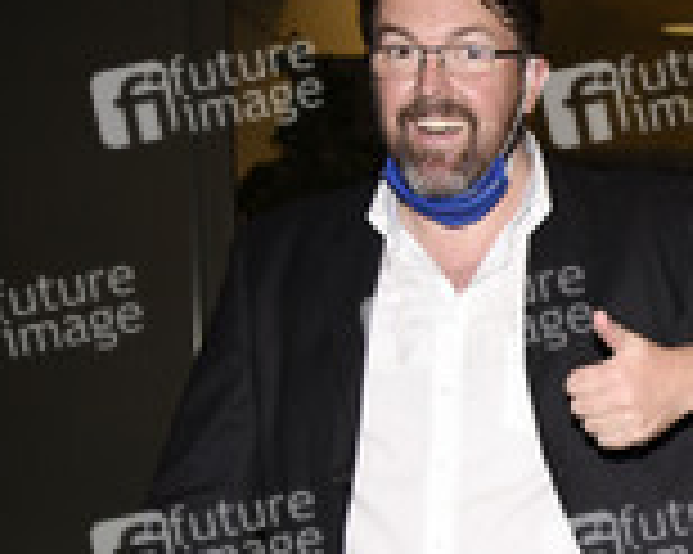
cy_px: 432
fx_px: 2480
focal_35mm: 121
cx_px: 988
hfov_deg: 14.9
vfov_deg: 12.7
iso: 1600
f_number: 6.3
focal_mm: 44
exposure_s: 1/125
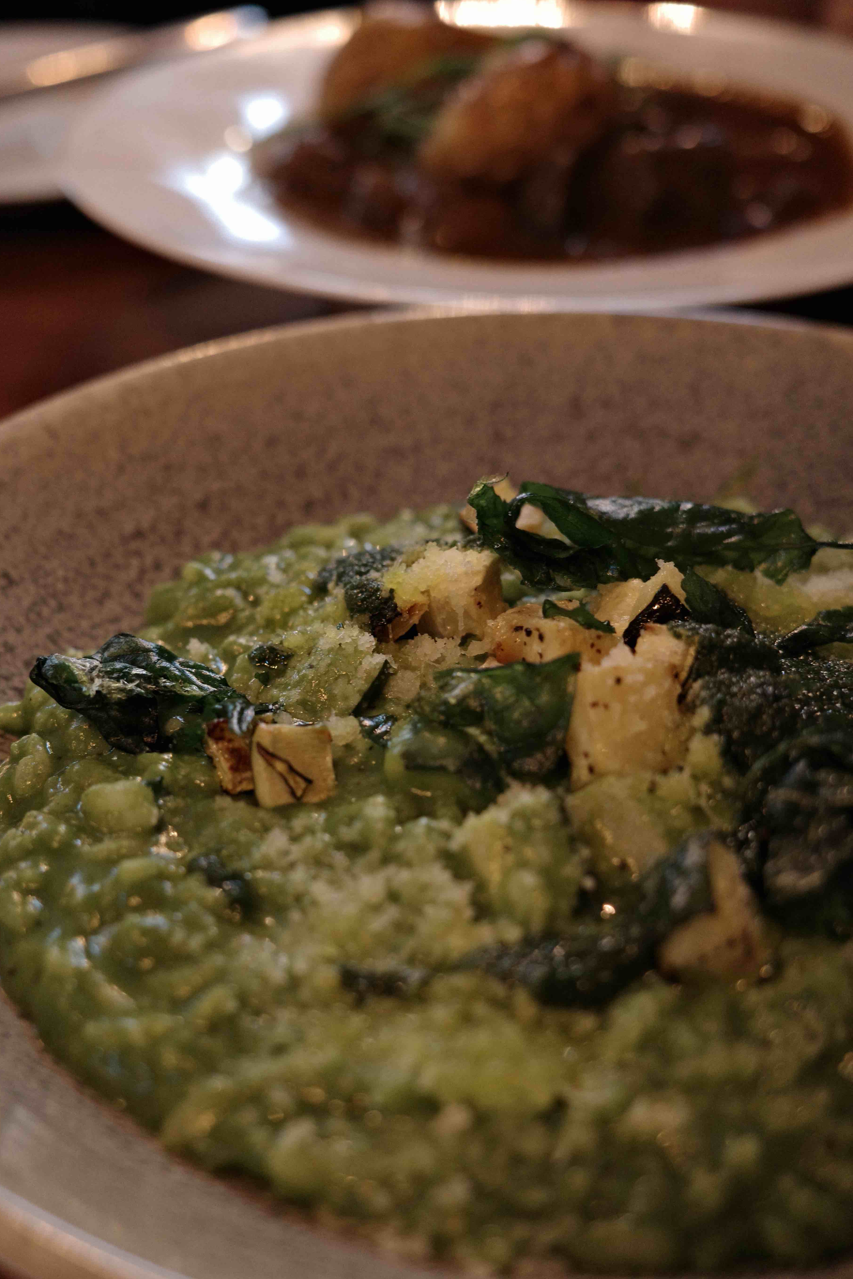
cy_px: 685
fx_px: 1564
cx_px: 391
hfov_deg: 30.5
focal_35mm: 44
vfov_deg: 44.5
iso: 1600
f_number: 2.8
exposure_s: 1/40
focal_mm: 26
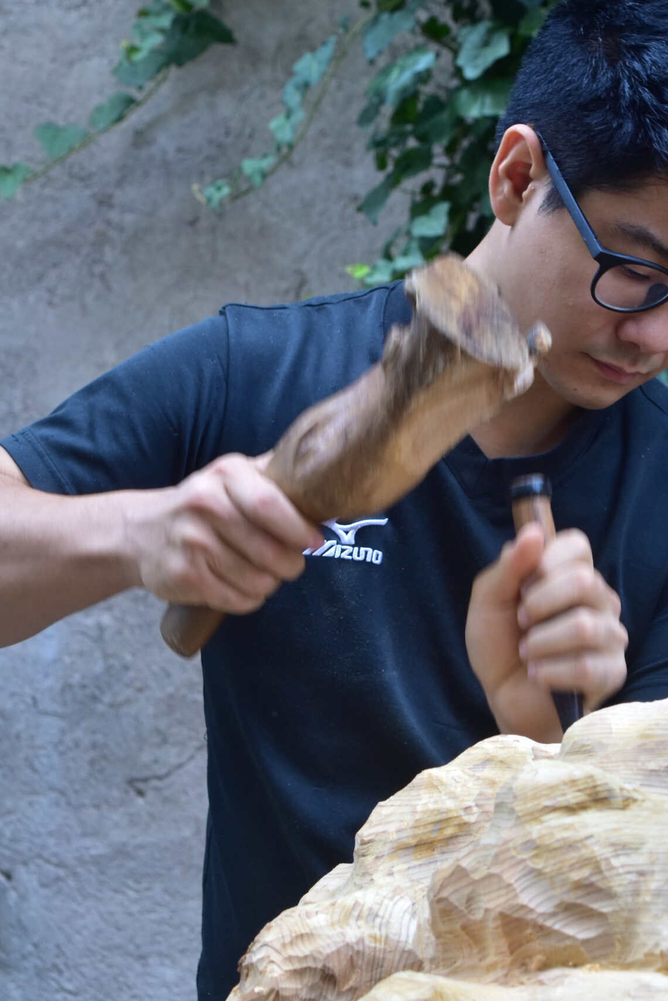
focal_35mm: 124
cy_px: 520
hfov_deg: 11.1
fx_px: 3444
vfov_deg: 16.6
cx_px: 444
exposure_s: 1/25
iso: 200
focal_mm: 55
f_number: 5.6
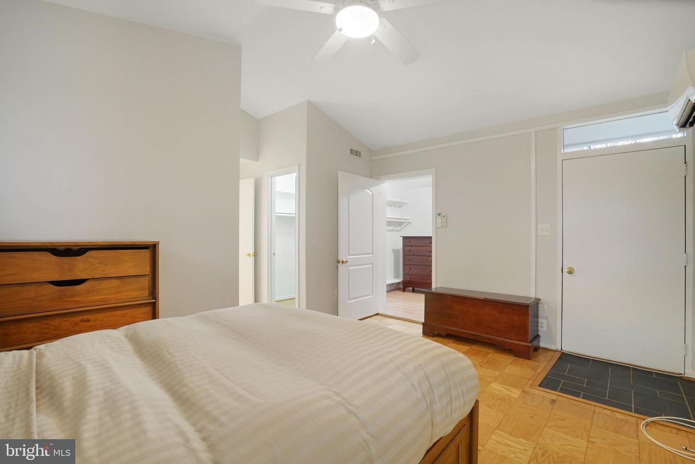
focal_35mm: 16
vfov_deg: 73.7
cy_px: 232
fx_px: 309
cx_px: 348
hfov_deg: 96.7
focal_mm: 16
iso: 1250
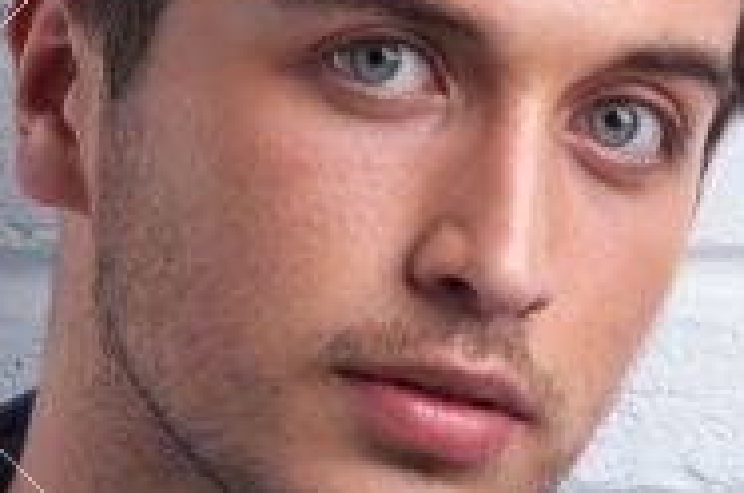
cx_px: 388
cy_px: 1698
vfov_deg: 2.3
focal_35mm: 592
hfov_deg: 3.5
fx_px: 12214
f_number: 7.1
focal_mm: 85
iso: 100
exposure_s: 1/200
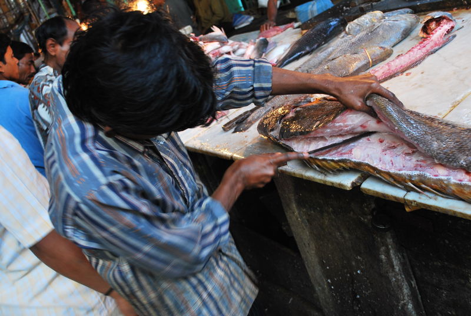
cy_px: 158
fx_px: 472
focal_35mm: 36
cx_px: 236
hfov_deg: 53.1
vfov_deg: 37.0
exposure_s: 1/25
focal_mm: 24
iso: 200
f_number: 5
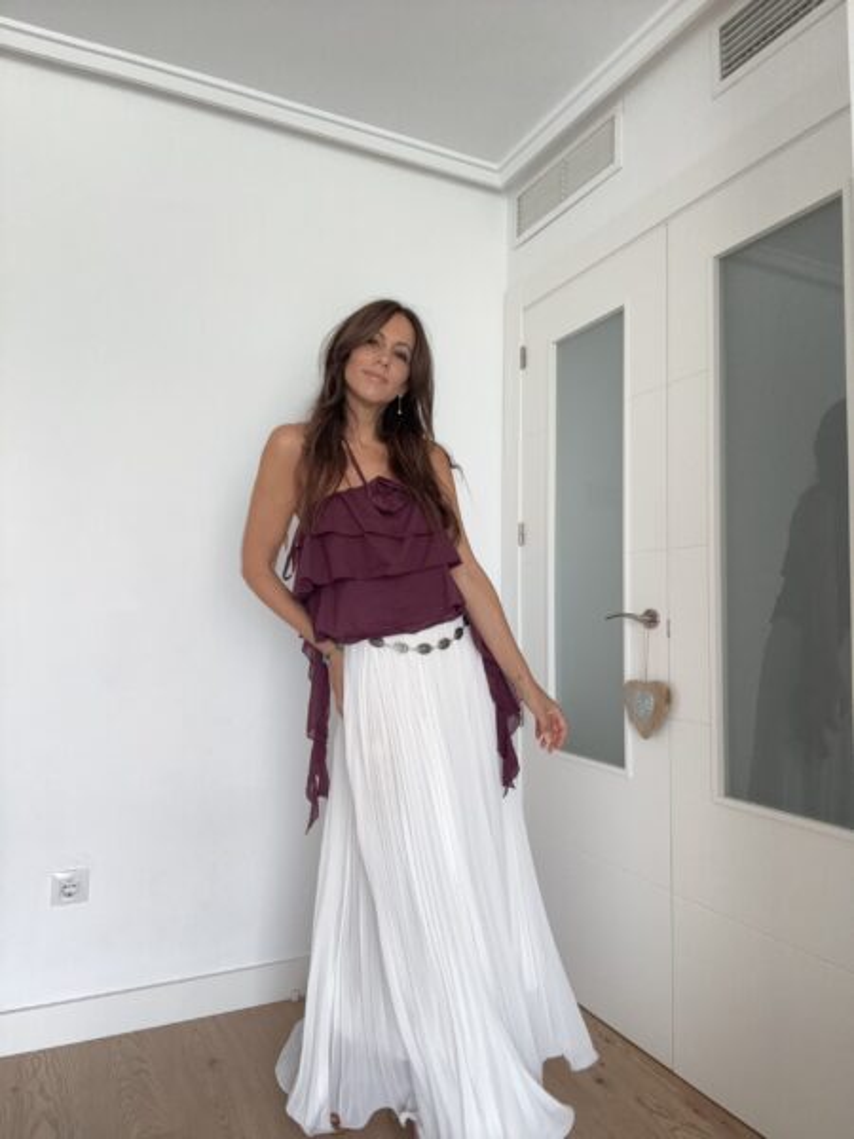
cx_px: 427
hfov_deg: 58.9
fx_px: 757
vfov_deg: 73.9
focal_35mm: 23
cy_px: 570
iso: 80
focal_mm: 2.69
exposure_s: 1/72
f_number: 1.9
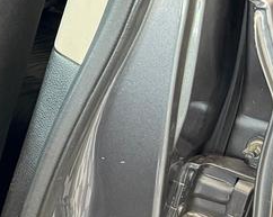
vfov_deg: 12.4
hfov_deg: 13.0
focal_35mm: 124
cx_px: -316
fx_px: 1001
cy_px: 138
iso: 400
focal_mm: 6.76
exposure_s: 1/60
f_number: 1.78
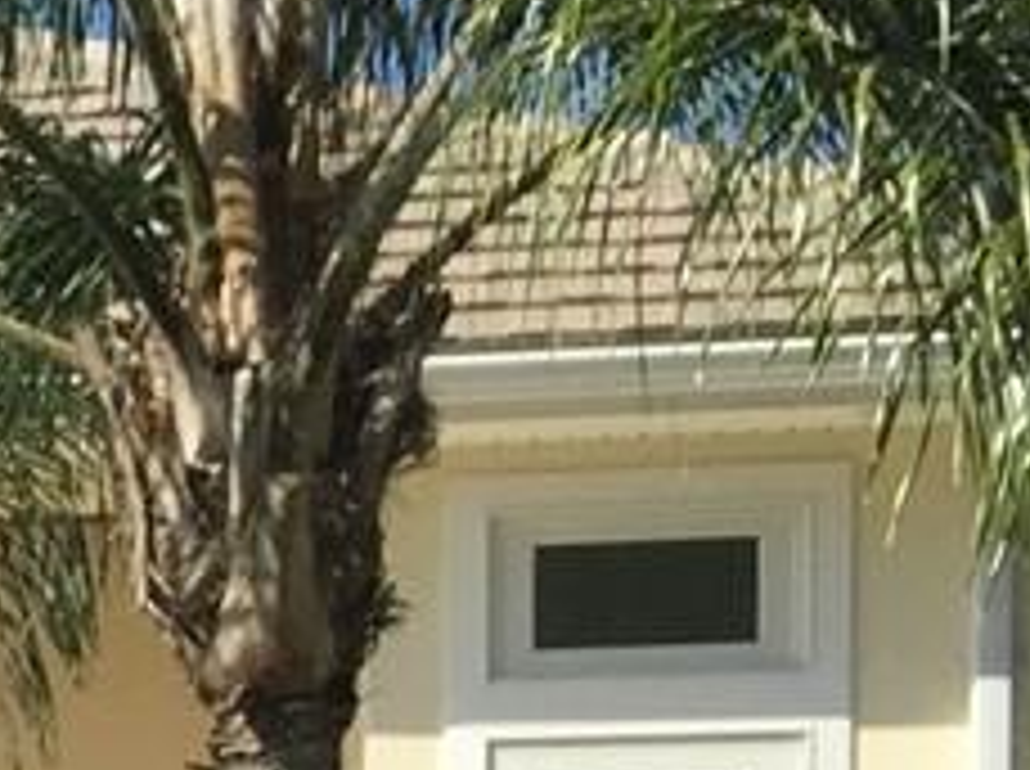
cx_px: -2550
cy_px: 1405
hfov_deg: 7.8
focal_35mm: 203
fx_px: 6031
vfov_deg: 7.1
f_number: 2.2
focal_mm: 4.15
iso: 32
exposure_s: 1/1980
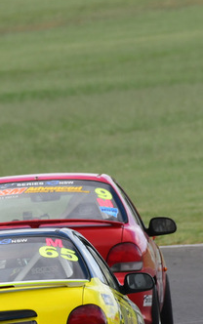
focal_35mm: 1840
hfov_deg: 0.7
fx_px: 16259
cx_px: 8
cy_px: 239
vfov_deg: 1.1
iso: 400
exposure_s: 1/500
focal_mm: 500
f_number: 9
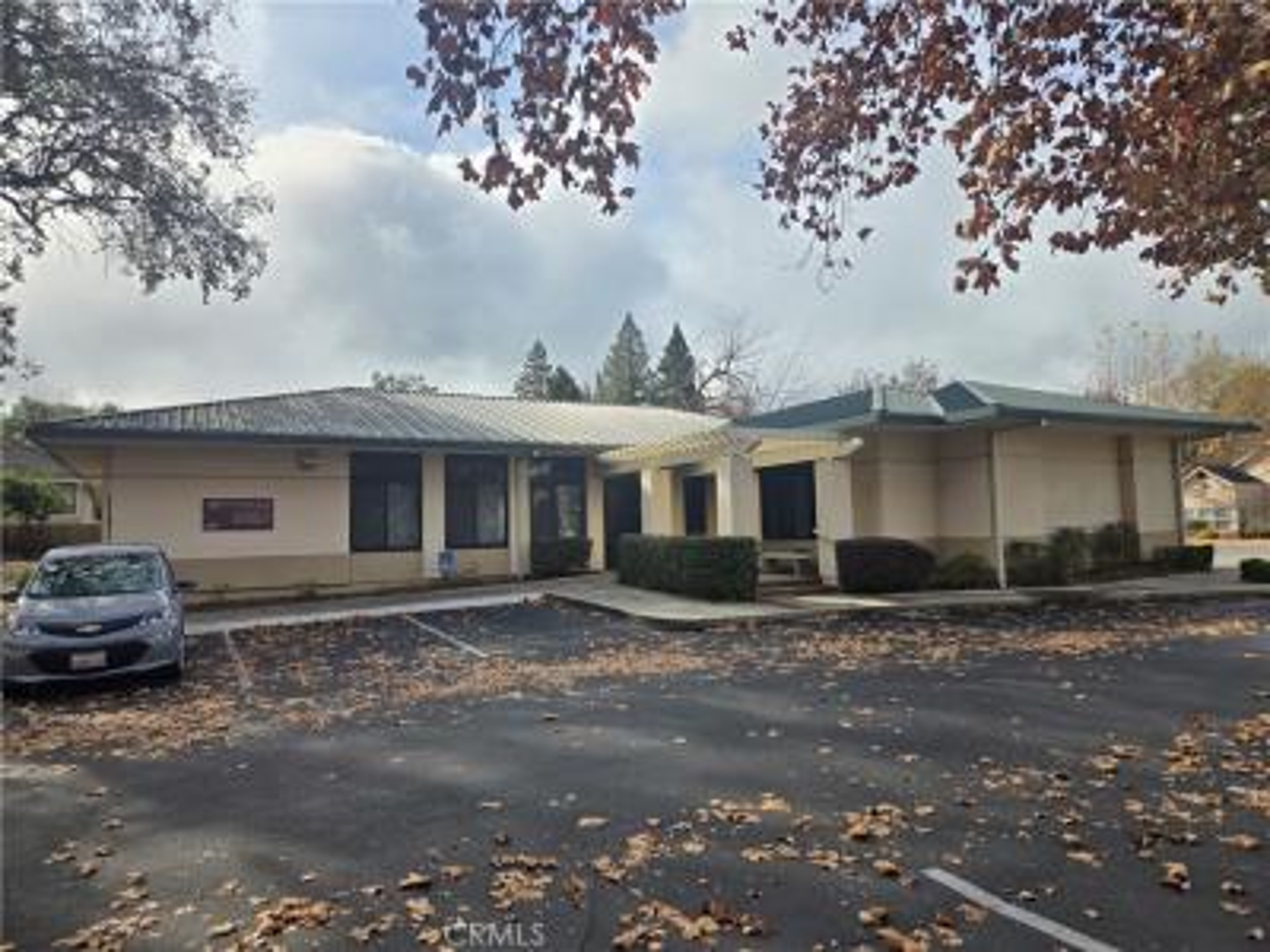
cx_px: 635
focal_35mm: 23
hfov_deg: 73.9
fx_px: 844
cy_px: 476
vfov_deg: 58.9
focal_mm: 5.4
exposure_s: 1/1849
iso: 25
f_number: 1.8
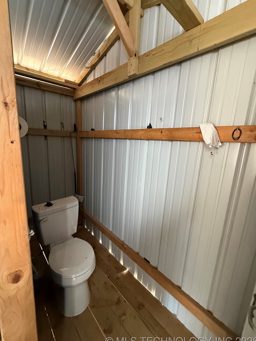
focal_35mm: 15
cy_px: 169
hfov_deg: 81.7
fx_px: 148
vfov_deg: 98.2
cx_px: 124
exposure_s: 1/60
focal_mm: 2.22
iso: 640
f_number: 2.2
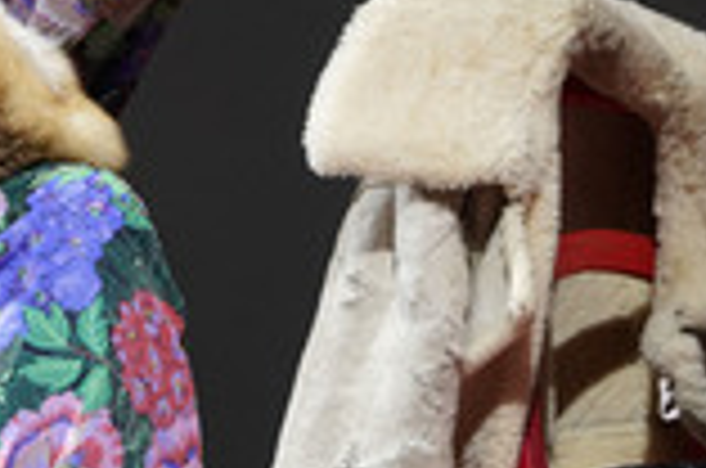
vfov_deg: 2.4
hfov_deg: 3.6
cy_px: -32
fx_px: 11273
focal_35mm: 576
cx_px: -16
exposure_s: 1/500
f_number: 6.3
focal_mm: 200
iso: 3200
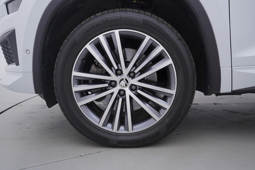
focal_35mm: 36
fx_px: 255
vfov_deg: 36.9
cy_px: 85
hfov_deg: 53.1
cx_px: 128
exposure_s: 1/80
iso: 125
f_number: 4
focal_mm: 24
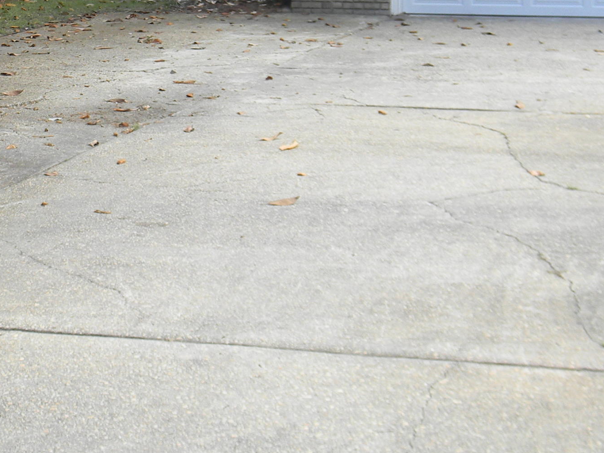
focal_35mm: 92
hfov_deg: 21.0
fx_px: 1605
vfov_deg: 16.0
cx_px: 104
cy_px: 97
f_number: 3.8
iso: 80
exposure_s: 1/81.3
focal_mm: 7.3
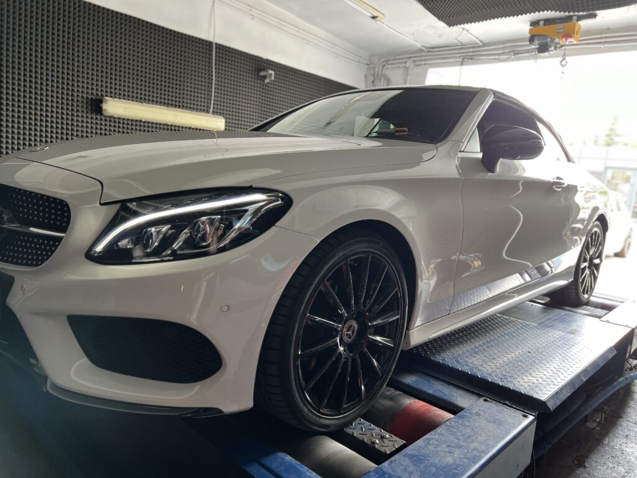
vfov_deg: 53.1
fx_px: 478
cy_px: 239
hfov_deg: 67.3
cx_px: 318
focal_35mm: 26
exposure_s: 1/62
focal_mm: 5.7
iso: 125
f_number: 1.5
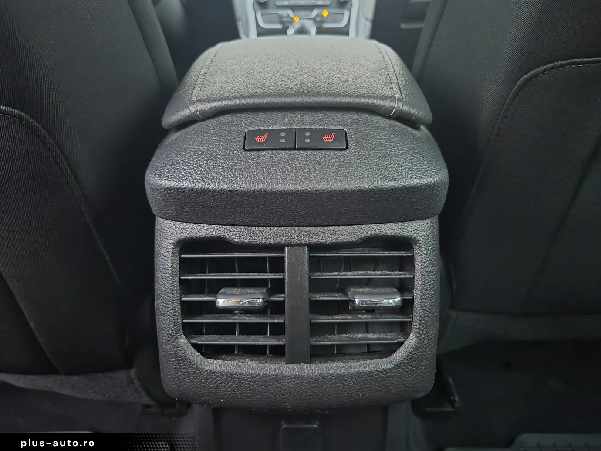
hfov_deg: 71.6
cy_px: 219
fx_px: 417
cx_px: 303
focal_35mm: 24
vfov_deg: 56.8
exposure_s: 1/33.3
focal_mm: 5.4
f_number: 1.8
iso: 2500
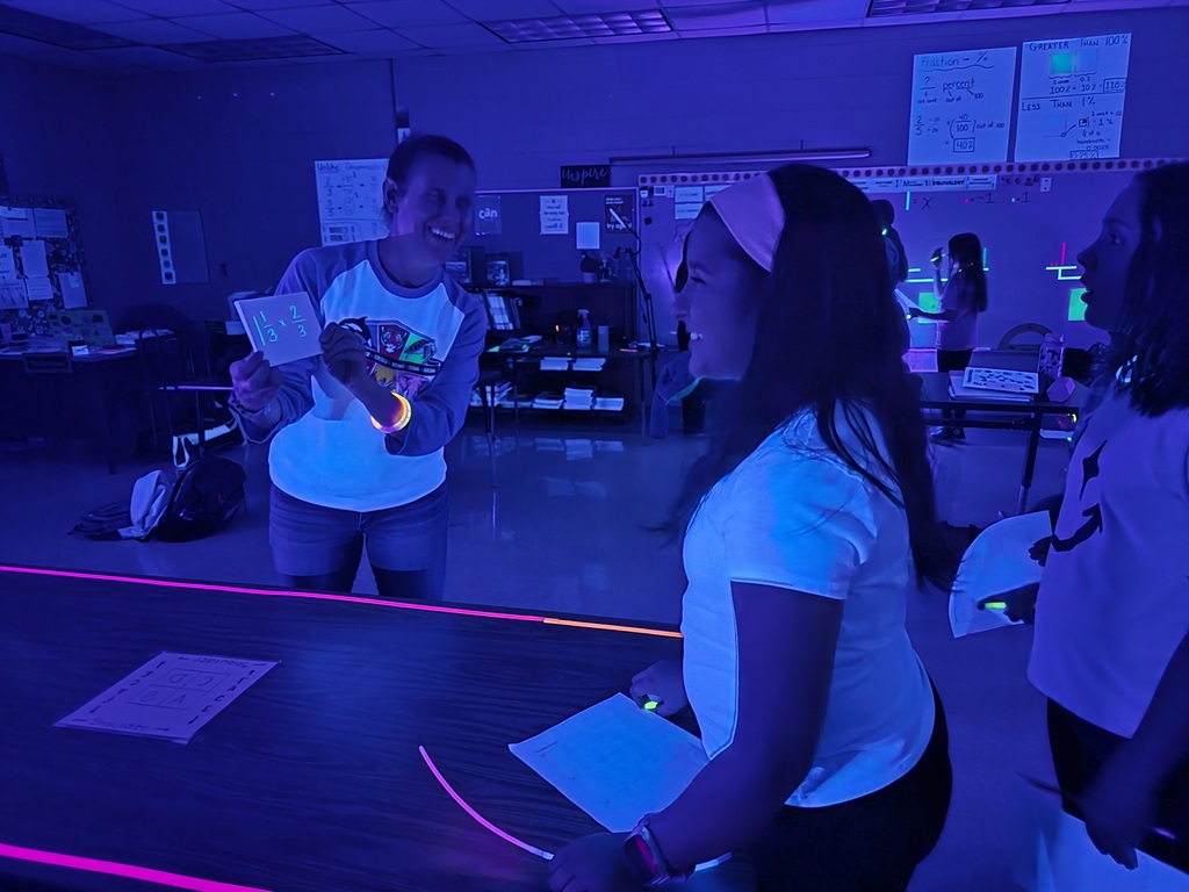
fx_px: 790
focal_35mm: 23
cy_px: 446
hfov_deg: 73.9
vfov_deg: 58.9
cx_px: 594
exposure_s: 1/40
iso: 2500
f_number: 1.7
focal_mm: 6.3
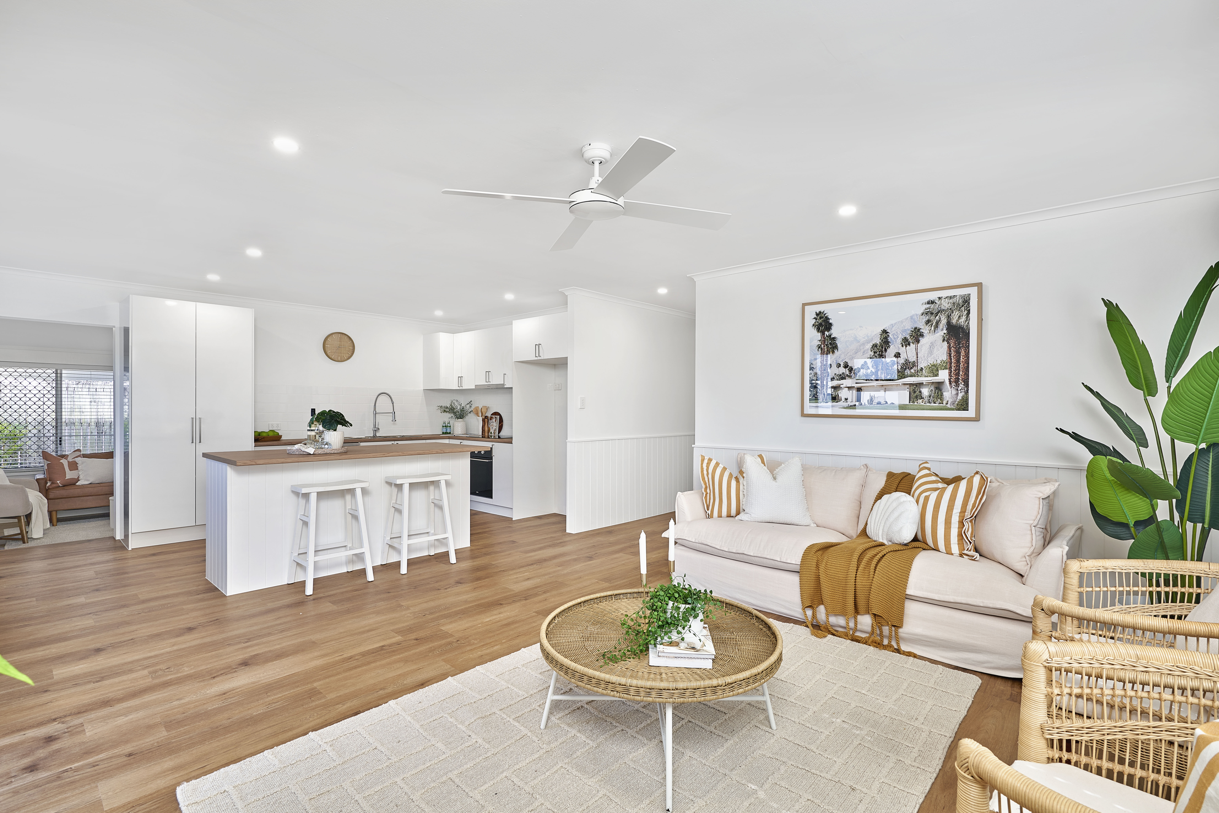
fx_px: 542
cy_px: 406
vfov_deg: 73.8
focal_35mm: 16
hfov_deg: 96.7
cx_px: 610
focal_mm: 16
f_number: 11
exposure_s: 1/5
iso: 160
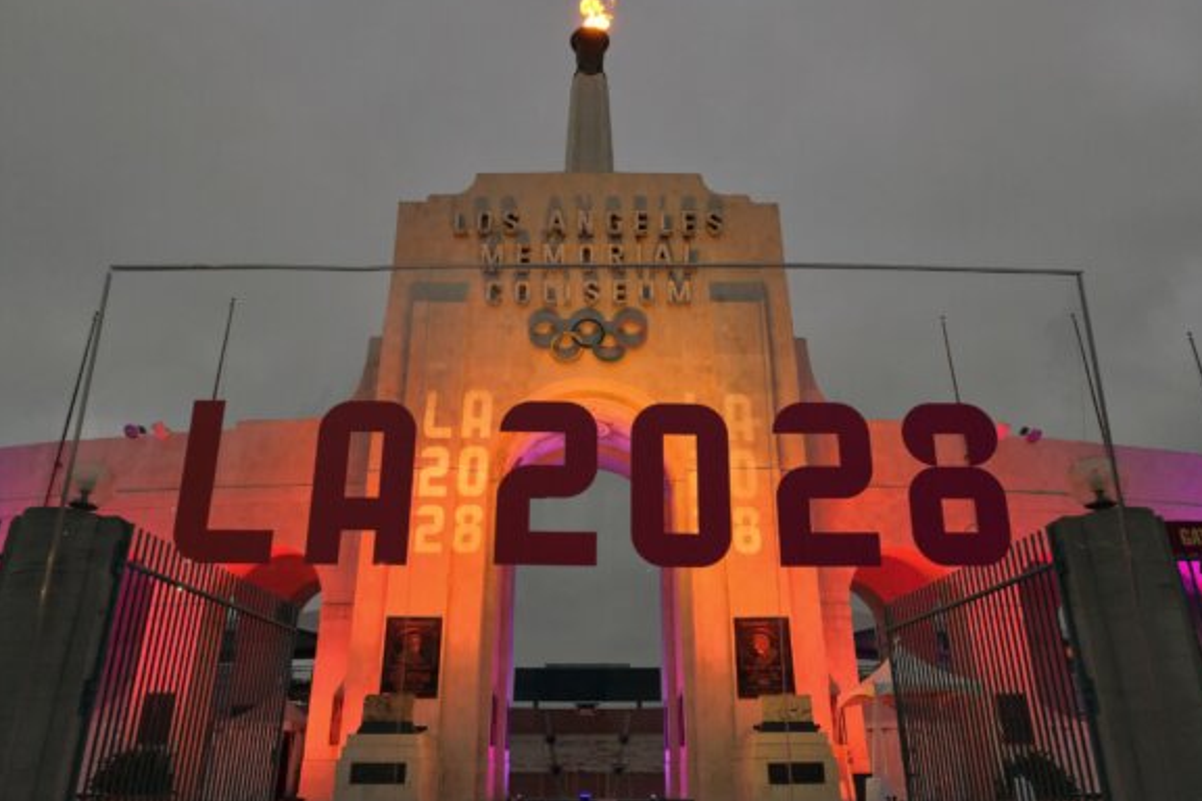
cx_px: 588
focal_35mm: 25
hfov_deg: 71.5
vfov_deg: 51.3
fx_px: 835
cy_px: 390
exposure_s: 1/100
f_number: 5.6
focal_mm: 16
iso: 3200
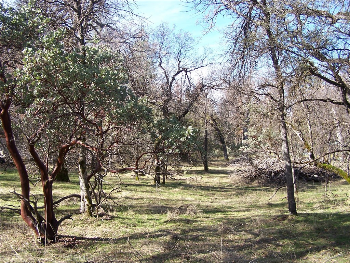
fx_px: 384
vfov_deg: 37.7
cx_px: 175
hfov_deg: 49.0
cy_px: 132
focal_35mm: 38
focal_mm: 6.3
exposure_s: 1/250
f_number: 2.8
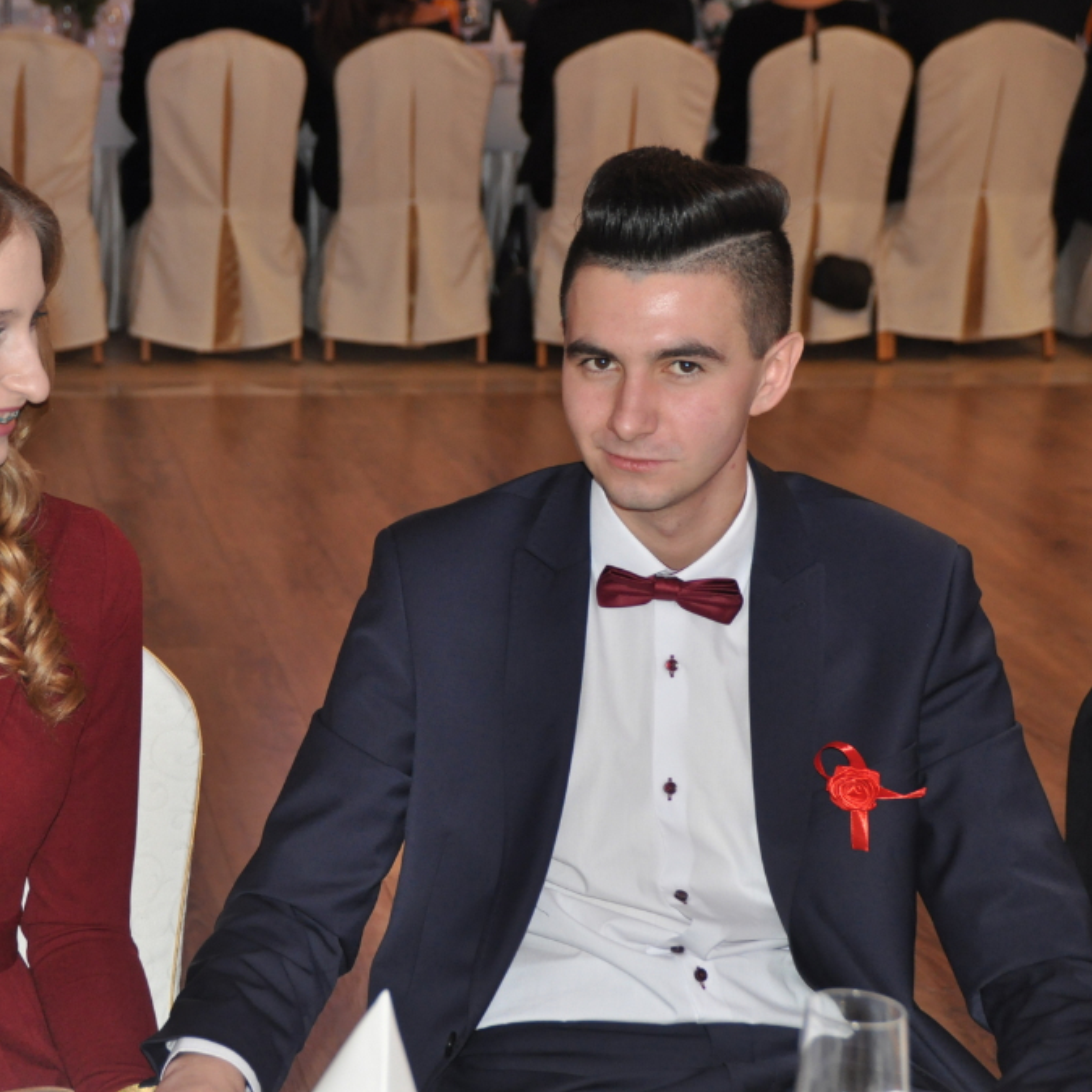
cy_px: 548
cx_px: 264
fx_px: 3176
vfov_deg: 19.5
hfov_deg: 19.4
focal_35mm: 89
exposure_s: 1/60
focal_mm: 46
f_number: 4.8
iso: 800
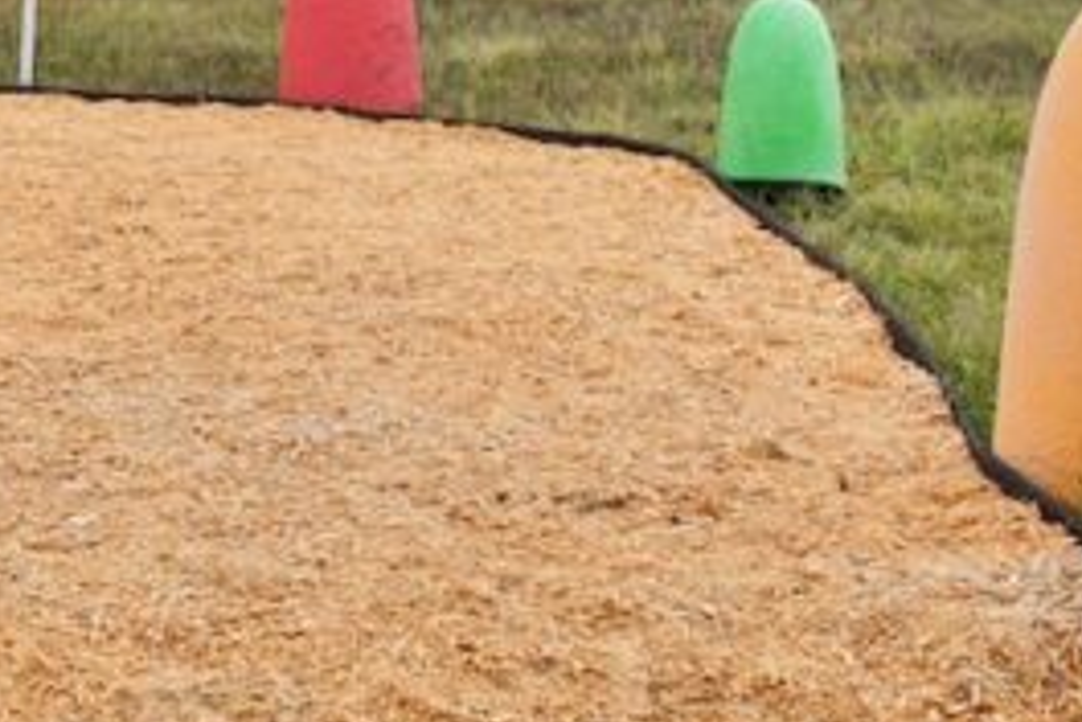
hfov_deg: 8.8
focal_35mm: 233
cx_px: 148
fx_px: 7002
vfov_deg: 5.8
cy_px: -578
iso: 500
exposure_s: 1/125
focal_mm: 40
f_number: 7.1
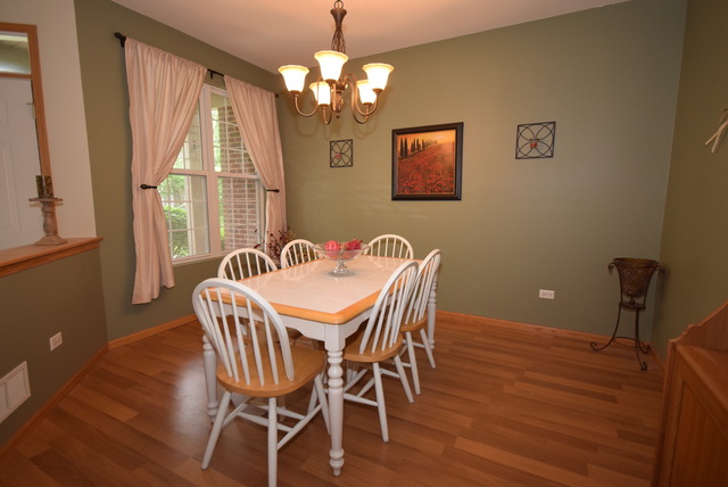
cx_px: 364
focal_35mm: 18
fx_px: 364
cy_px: 244
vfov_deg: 67.5
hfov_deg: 89.9
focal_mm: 12
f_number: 4.5
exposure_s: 1/60
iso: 900
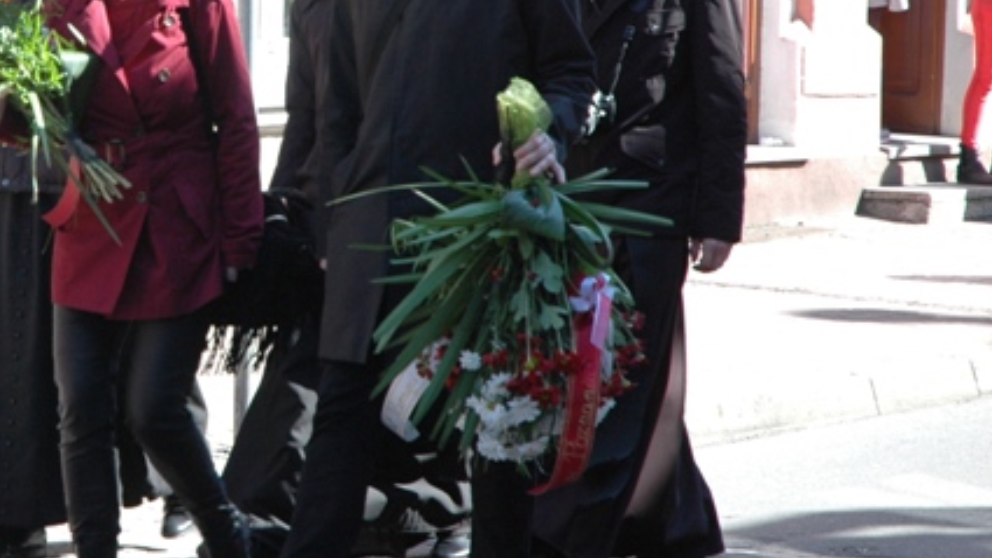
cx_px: 100
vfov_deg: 5.9
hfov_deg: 10.4
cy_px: 96
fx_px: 5445
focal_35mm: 207
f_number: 5
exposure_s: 1/250
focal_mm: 70
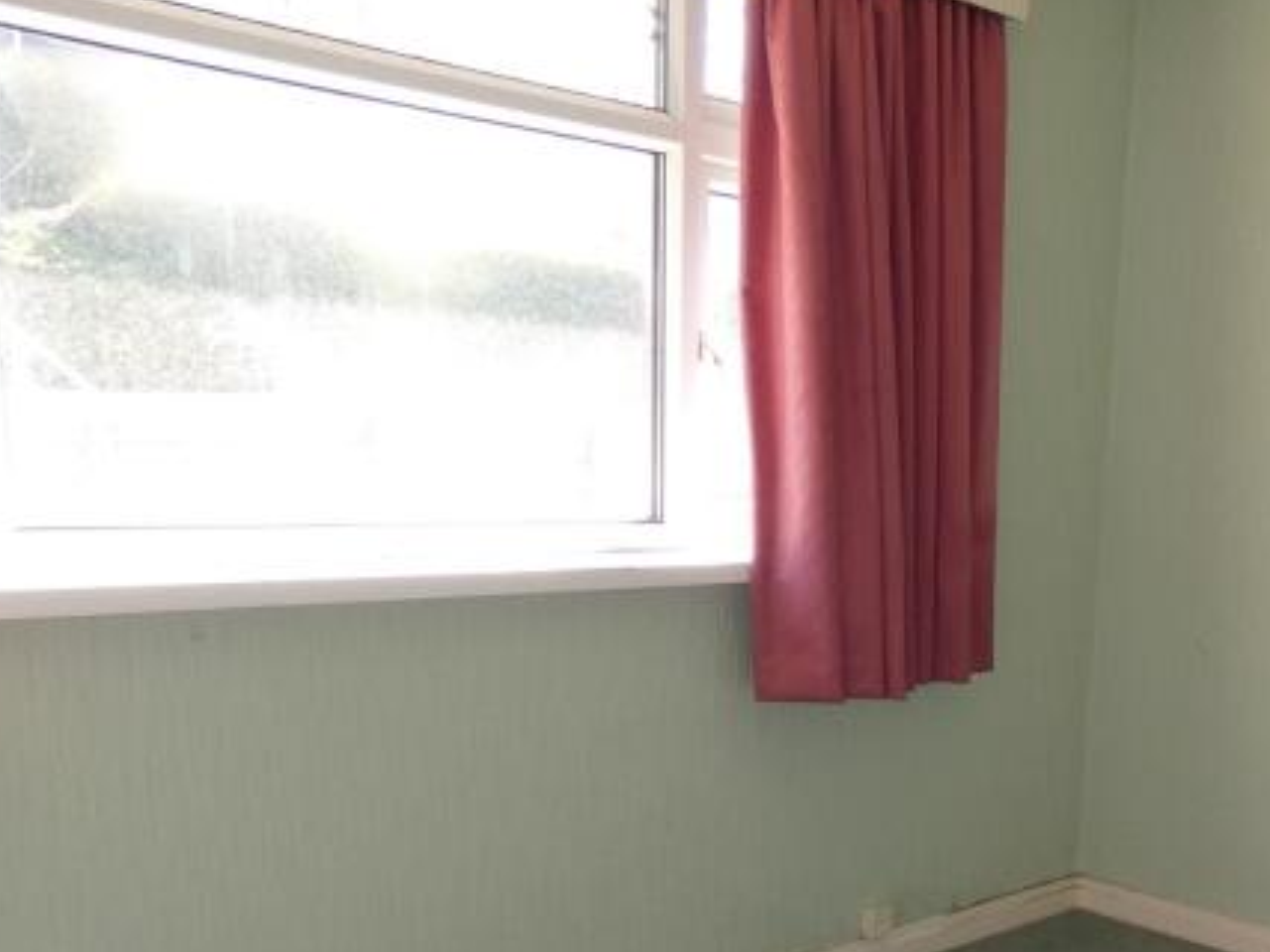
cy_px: 916
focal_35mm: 48
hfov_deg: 33.9
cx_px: 1428
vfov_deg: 28.7
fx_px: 1761
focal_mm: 3.6
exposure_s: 1/60
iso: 100
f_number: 2.8
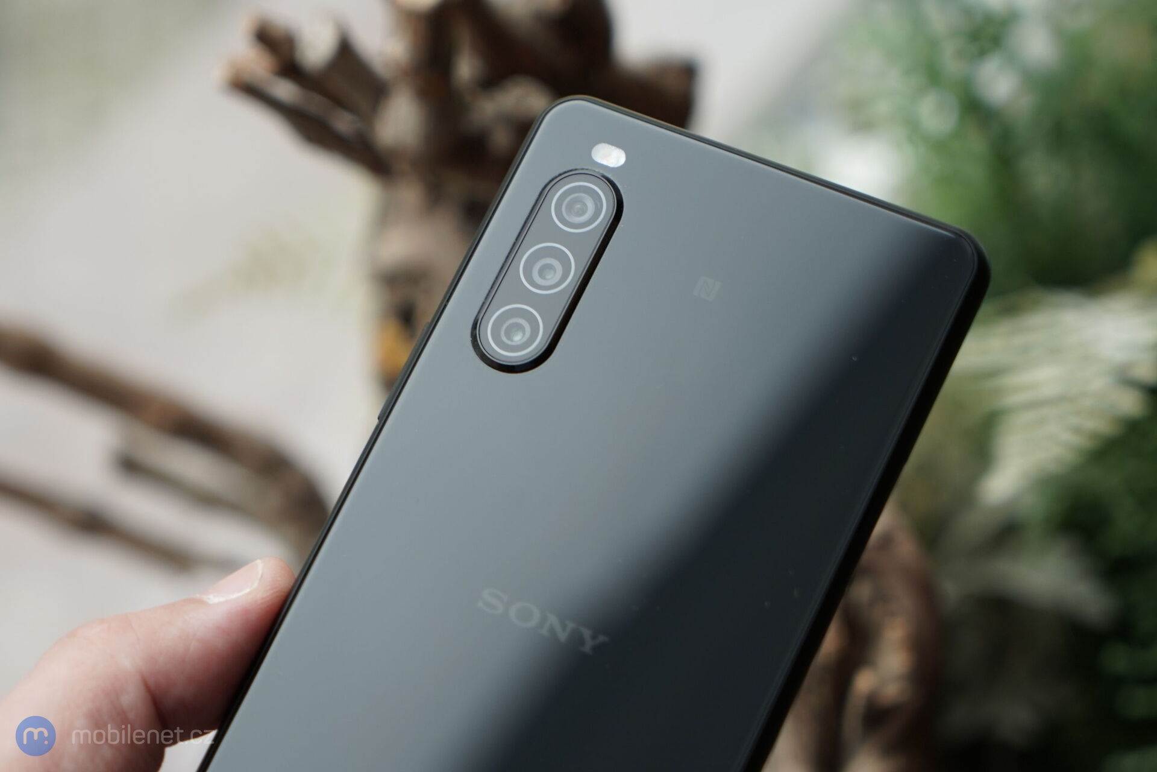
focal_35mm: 69
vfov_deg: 19.7
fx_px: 2217
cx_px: 578
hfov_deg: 29.2
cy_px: 386
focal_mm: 69
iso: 500
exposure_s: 1/200
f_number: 5
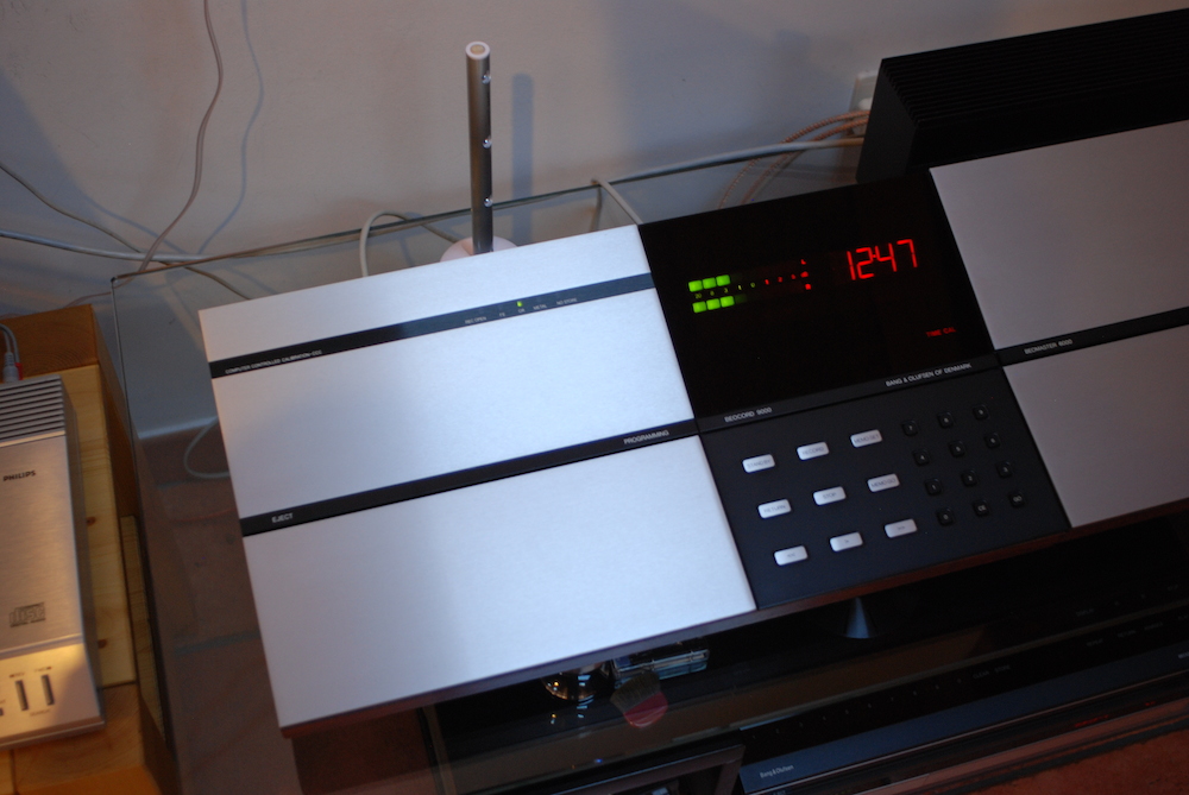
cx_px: 594
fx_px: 1389
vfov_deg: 32.0
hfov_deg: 46.4
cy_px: 398
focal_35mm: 42
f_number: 2.8
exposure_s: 1/10
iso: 400
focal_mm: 28
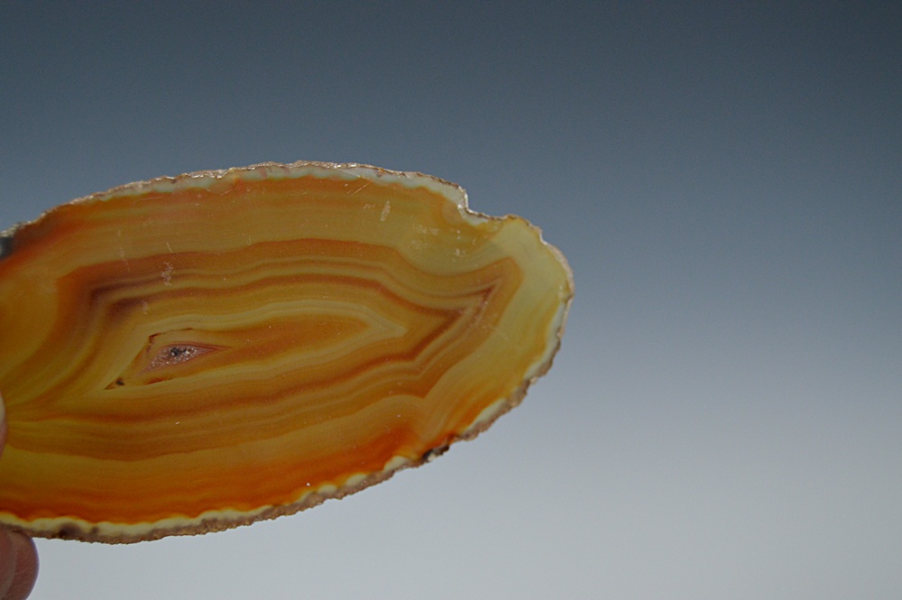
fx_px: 2065
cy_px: 300
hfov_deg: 24.6
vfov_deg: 16.5
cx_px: 451
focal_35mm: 82
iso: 1000
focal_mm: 55
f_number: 5.6
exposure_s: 1/60
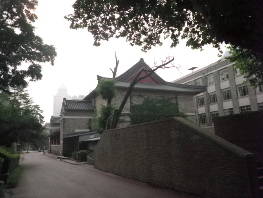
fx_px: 205
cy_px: 99
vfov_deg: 51.4
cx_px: 132
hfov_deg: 65.3
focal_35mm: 27
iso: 800
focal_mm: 5
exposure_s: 1/200
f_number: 8.8
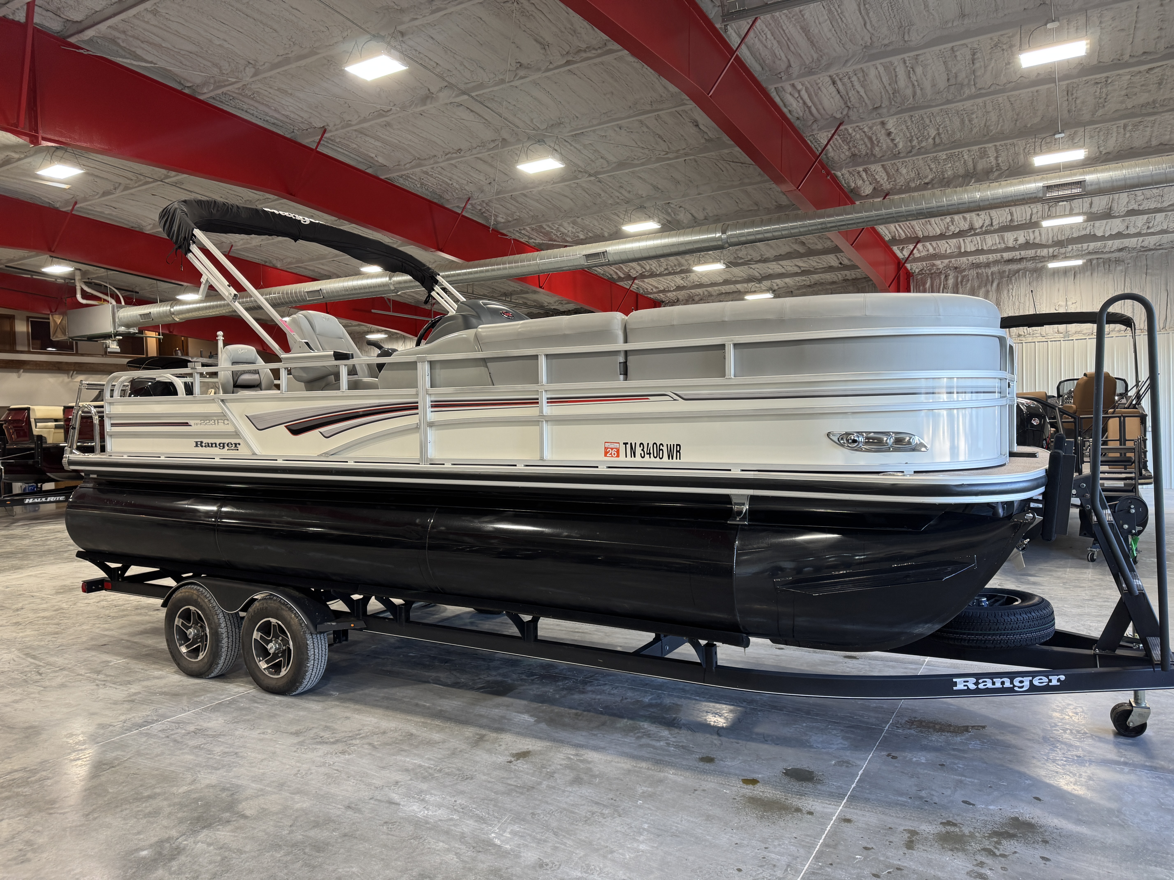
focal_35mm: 24
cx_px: 587
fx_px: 814
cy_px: 440
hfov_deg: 71.6
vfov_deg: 56.8
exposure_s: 1/60
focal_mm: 6.76
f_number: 1.78
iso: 100
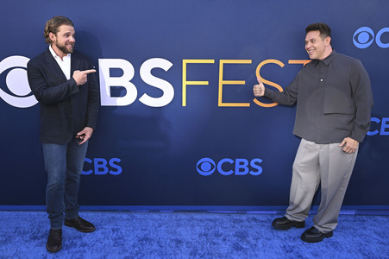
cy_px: 130
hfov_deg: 73.8
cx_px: 194
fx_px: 259
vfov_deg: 53.1
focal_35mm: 24
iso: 320
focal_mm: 24
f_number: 5.6
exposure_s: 1/200
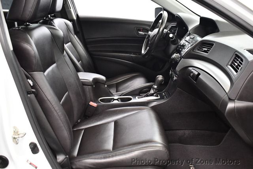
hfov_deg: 53.1
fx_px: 253
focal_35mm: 36
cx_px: 126
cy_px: 84
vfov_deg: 36.9
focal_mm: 18
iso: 3200
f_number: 3.5
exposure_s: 1/80
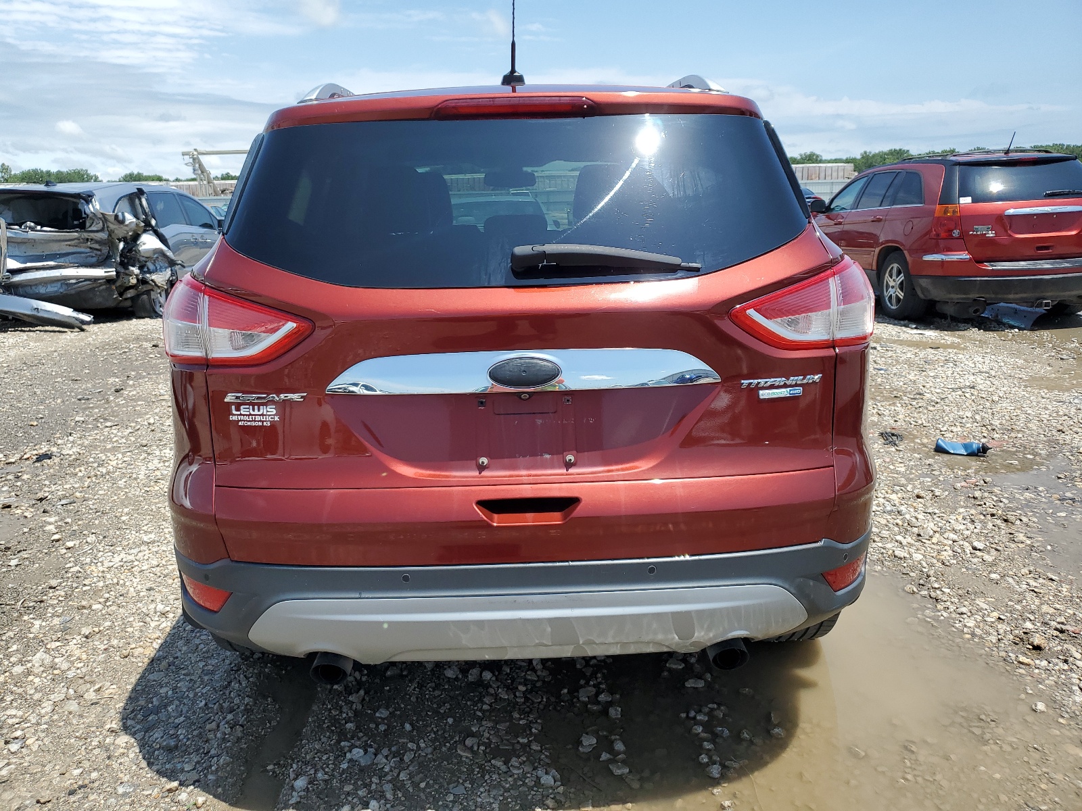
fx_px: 813
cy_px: 406
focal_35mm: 26
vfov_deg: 53.1
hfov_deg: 67.3
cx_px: 541
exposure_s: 1/3333
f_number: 1.5
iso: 50
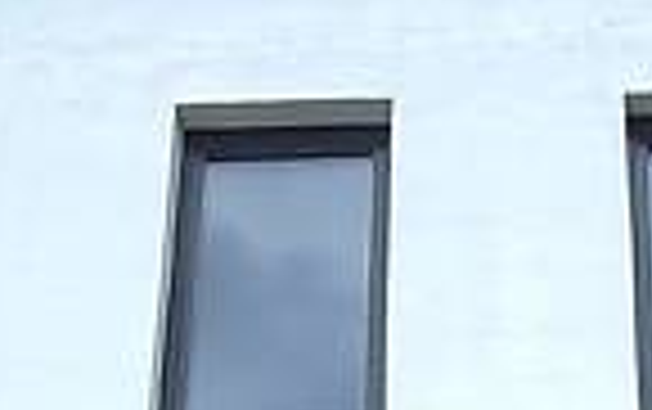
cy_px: 766
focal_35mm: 76
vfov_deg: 14.8
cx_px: 549
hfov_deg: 26.5
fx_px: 1352
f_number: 2.2
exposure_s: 1/227
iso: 32
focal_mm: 1.7
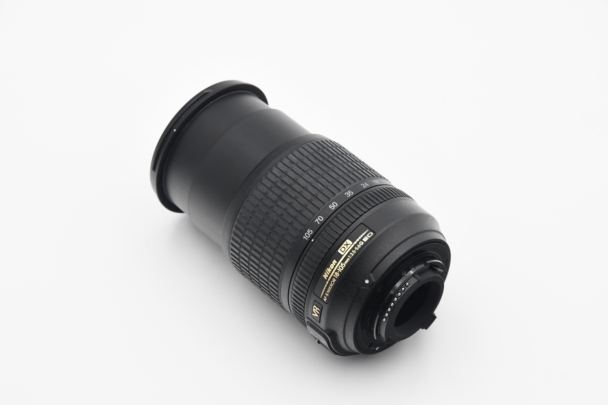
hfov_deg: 17.1
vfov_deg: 11.4
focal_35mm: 120
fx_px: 2027
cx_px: 304
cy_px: 202
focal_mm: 80
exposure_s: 1/100
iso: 1600
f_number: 8
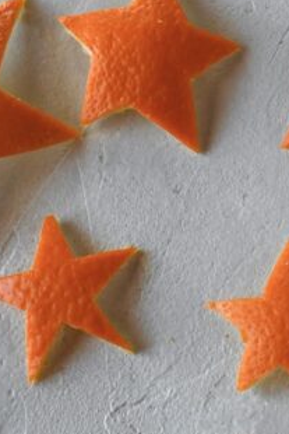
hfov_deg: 6.7
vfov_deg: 10.0
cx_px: 544
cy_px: -150
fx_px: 2417
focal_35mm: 201
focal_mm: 35
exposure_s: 1/125
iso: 640
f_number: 5
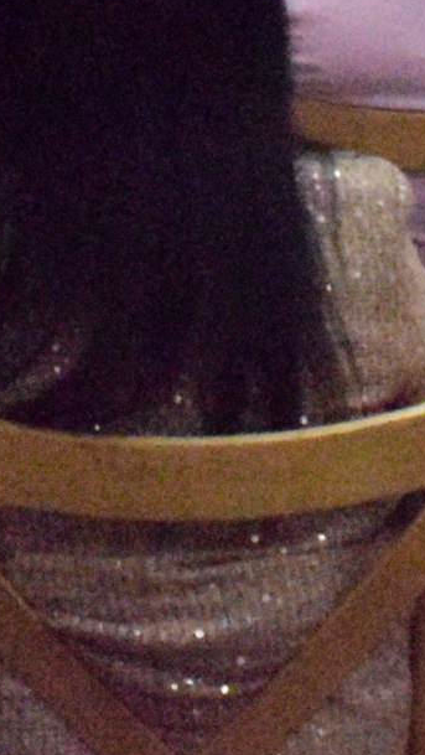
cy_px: -481
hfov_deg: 8.7
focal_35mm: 139
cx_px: 55
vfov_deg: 14.1
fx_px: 2782
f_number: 8
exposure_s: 1/400
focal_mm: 18
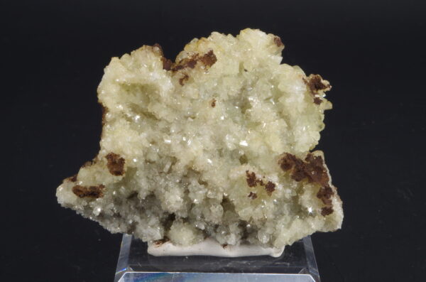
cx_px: 213
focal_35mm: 64
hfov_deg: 31.5
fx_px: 756
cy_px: 141
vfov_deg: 21.1
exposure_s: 1/1.67
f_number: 5
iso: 100
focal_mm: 42.5
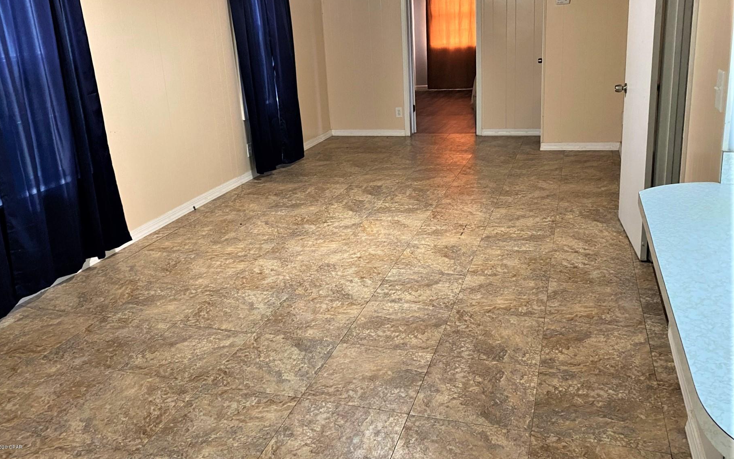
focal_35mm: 28
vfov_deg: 44.3
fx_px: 560
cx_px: 363
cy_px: 186
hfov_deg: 66.5
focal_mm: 4.25
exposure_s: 1/42
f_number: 1.8
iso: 250
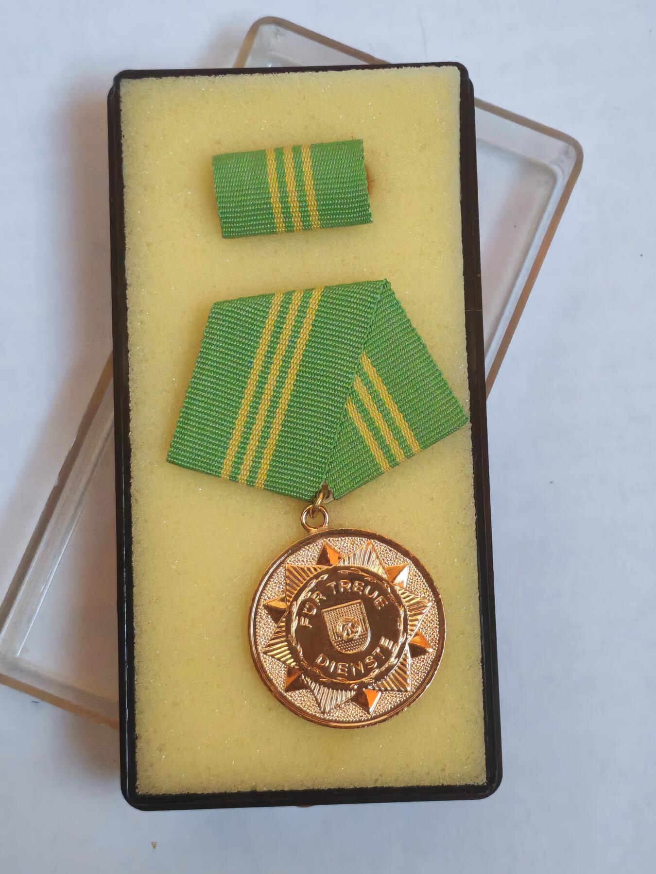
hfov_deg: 21.6
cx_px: 328
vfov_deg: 28.6
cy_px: 437
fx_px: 1718
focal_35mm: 68
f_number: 1.95
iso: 800
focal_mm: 5.52
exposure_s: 1/60
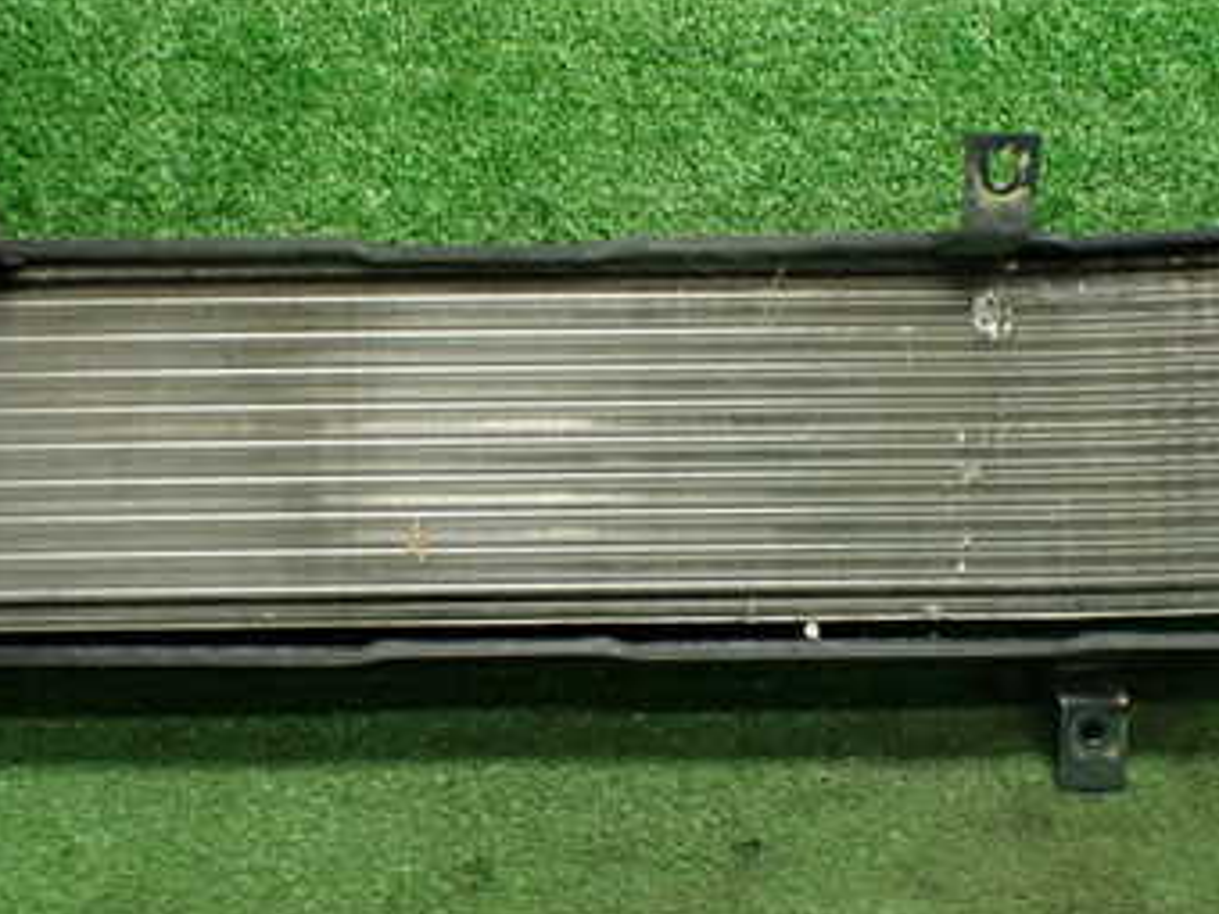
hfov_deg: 36.1
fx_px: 1866
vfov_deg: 27.5
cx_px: 520
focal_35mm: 53
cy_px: 530
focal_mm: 5.4
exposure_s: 1/125
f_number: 2.3
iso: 800
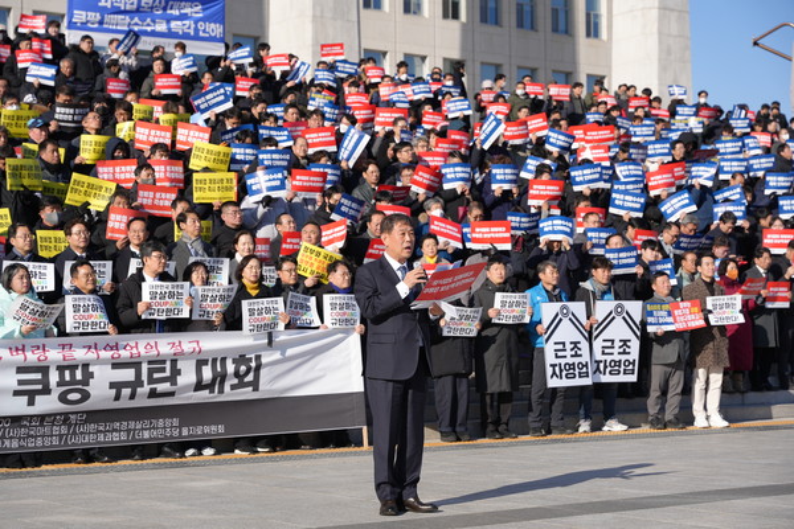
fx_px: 1544
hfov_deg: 28.8
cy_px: 264
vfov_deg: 19.5
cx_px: 397
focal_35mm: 70
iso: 100
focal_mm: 70
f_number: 4.5
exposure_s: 1/800
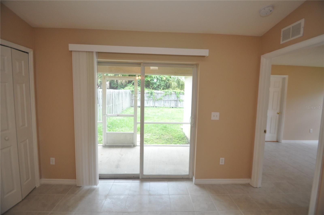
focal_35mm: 15
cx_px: 162
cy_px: 108
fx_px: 135
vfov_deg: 77.2
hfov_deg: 100.5
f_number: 4
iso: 560
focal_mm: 10
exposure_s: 1/60
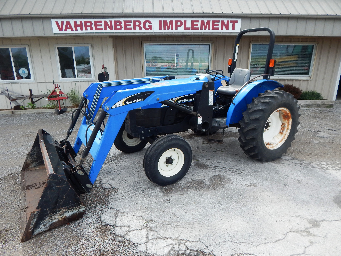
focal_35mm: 23
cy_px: 131
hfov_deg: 73.9
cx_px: 166
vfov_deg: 58.9
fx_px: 227
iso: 125
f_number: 3
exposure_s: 1/800
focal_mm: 4
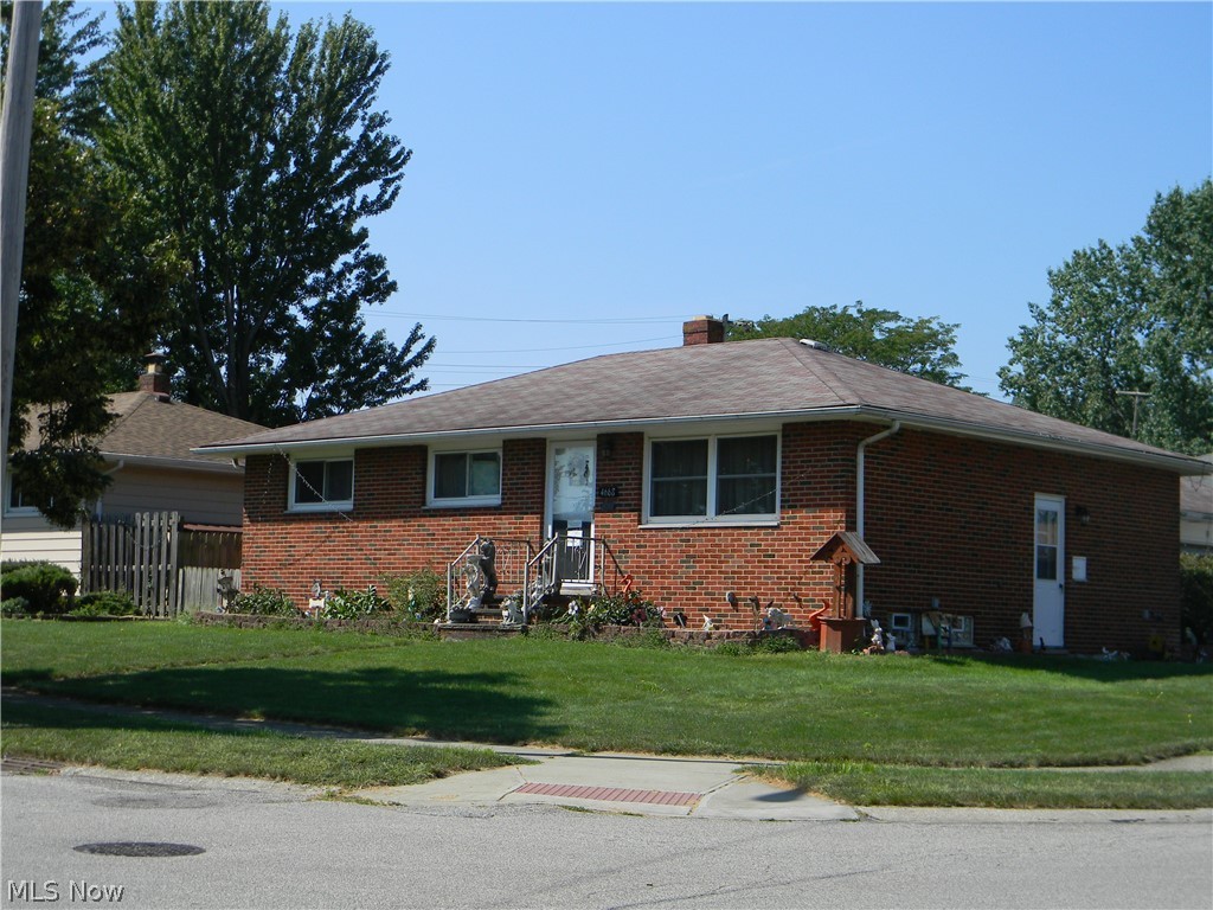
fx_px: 1962
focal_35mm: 56
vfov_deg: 26.1
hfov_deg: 34.3
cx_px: 606
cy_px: 455
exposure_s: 1/617
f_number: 4.1
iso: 80
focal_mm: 10.1
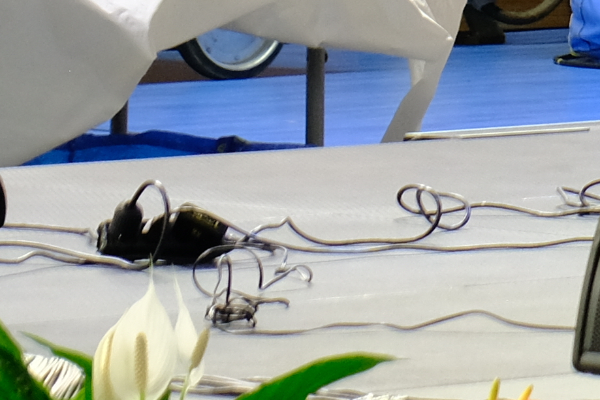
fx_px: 8051
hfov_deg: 4.1
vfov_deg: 2.8
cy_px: -555
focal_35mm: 483
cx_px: 1704
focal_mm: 49.4
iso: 800
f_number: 4.7
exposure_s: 1/28
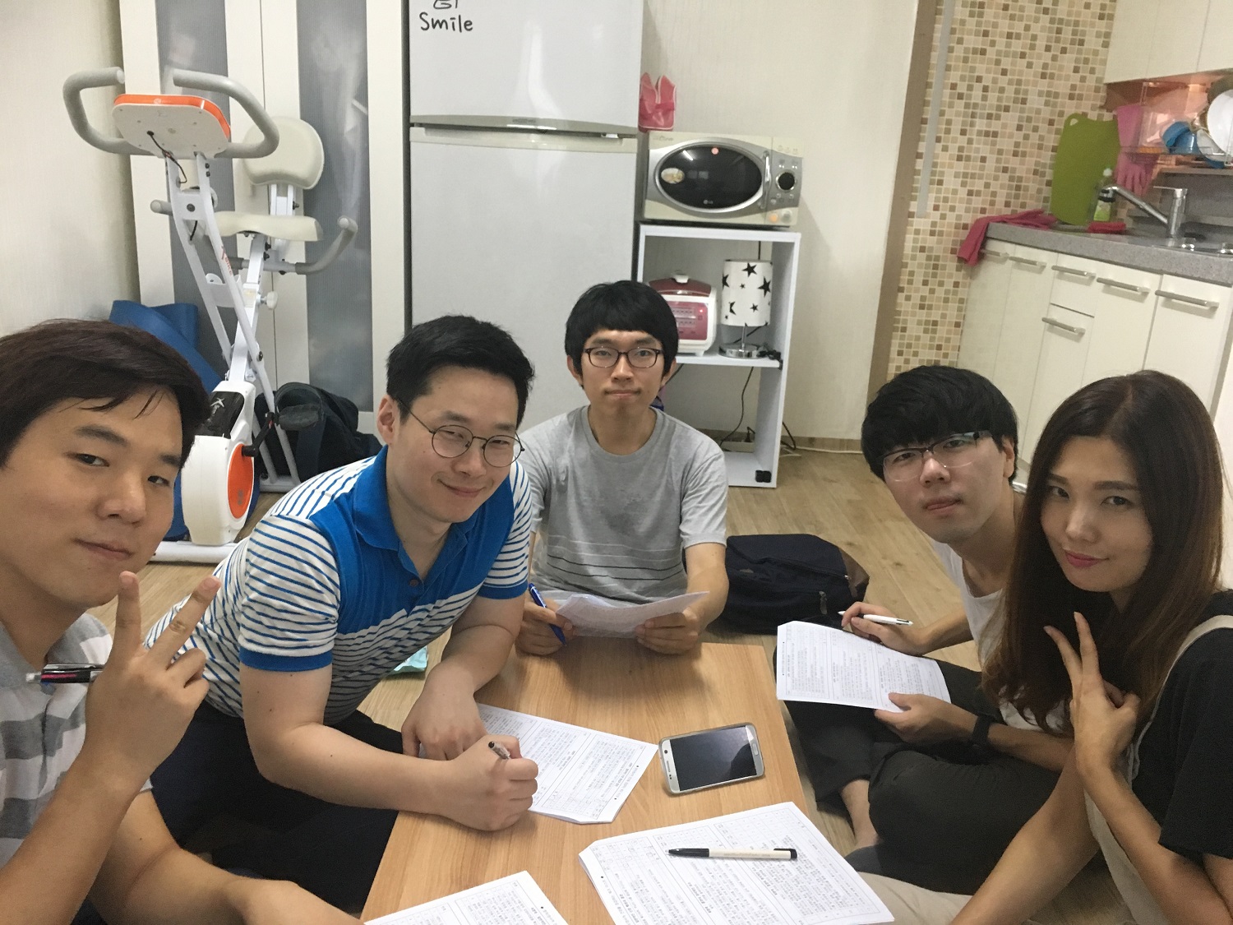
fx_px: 1033
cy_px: 462
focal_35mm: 29
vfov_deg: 48.2
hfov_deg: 61.7
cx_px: 616
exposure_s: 1/24
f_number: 2.2
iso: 200
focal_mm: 4.15
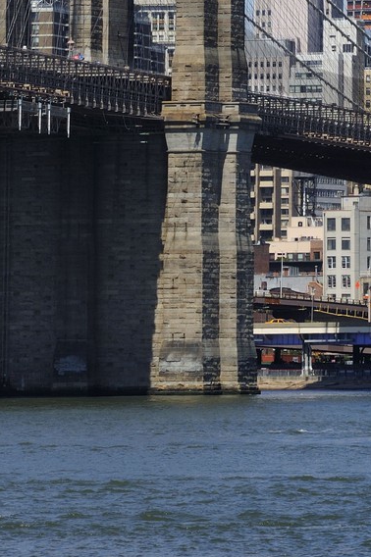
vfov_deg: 5.8
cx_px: 410
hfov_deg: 3.9
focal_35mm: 352
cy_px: -186
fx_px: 5448
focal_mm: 125
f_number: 13
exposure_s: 1/200
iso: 200
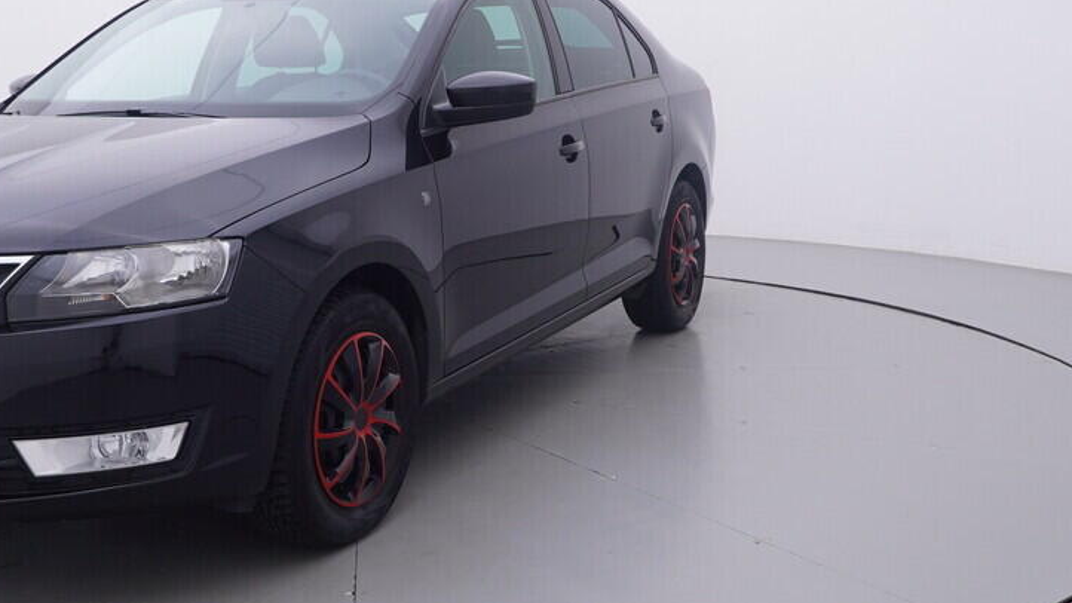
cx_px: 362
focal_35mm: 47
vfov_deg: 25.3
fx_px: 1337
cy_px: 199
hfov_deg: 43.1
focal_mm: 15
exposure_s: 1/80
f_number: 5
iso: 200
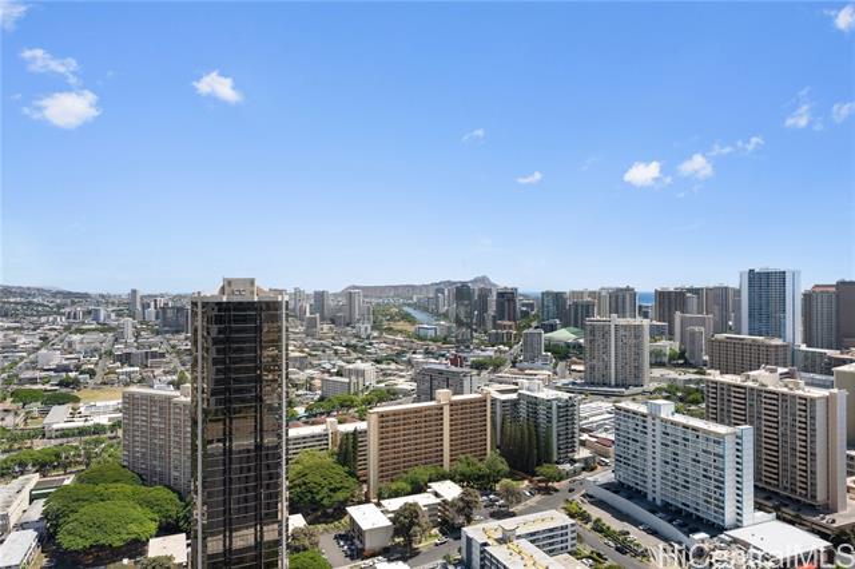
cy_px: 284
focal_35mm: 24
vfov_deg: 53.1
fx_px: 570
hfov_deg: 73.8
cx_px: 428
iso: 100
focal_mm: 24
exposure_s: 1/60
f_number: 8
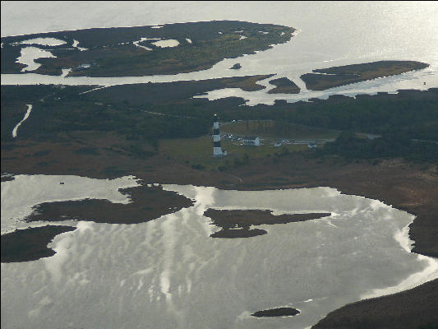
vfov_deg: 9.2
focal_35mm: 161
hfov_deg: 12.3
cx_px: 219
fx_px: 2038
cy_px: 164
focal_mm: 23.9
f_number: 4
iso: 80
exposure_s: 1/500
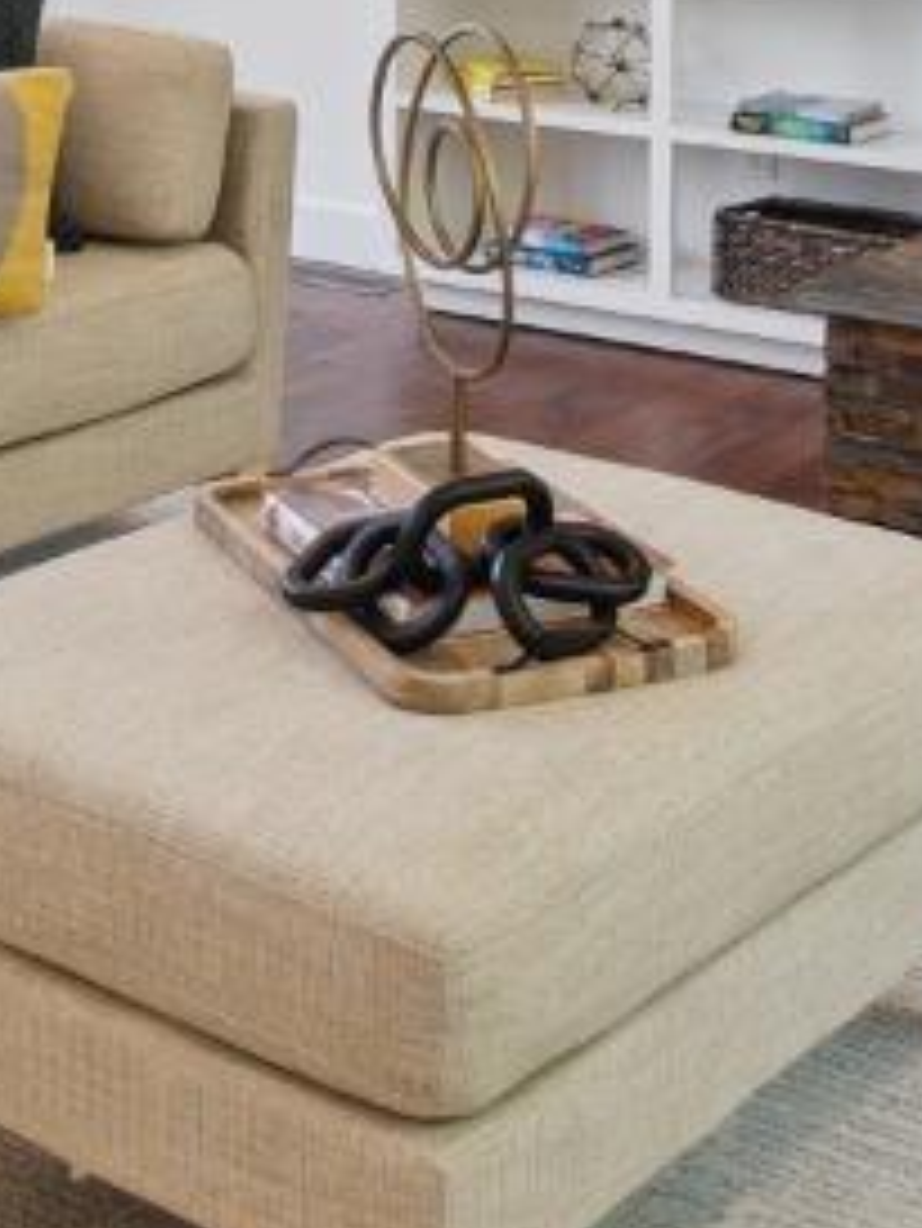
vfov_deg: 23.7
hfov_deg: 19.9
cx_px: 391
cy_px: -301
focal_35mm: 74
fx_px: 2626
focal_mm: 14
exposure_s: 1/200
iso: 200
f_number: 8
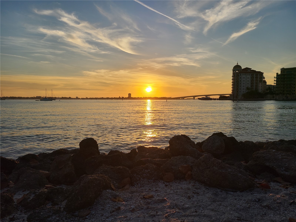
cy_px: 111
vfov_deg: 53.1
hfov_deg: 67.3
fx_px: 222
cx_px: 148
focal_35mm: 26
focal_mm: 5.4
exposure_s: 1/3290
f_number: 1.8
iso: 40
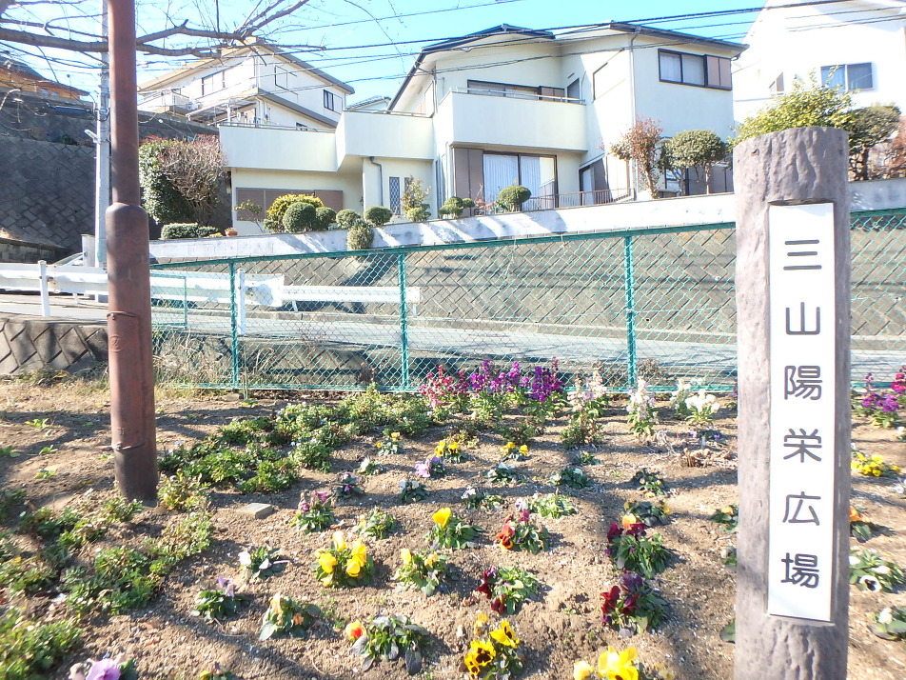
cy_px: 340
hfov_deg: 79.0
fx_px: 550
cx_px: 453
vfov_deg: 63.4
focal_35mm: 21
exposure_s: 1/200
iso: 125
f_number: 3.5
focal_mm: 3.7
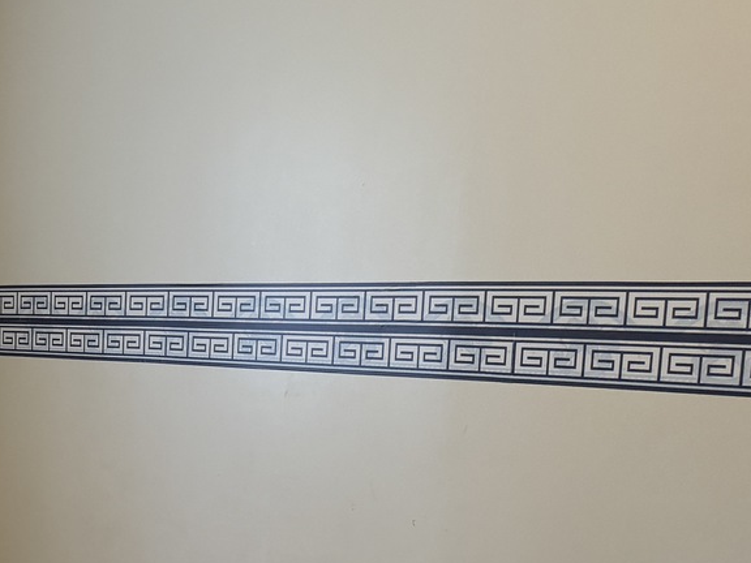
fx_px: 1302
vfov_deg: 23.9
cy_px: 482
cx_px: -106
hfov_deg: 28.7
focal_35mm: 60
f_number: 1.78
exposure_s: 1/120
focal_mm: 6.76
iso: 250
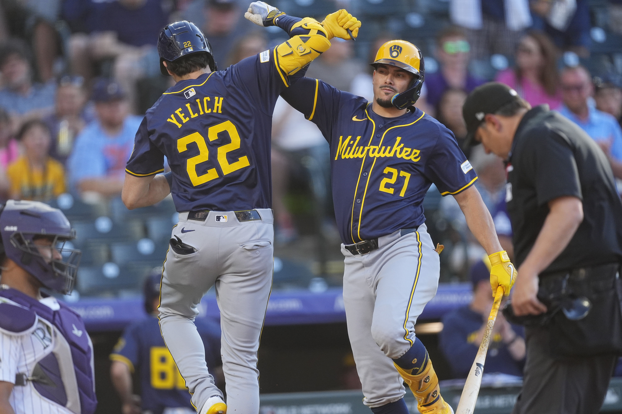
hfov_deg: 3.4
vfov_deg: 2.3
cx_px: 311
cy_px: 207
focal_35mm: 600
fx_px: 10366
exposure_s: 1/1250
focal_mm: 600
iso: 1000
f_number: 4
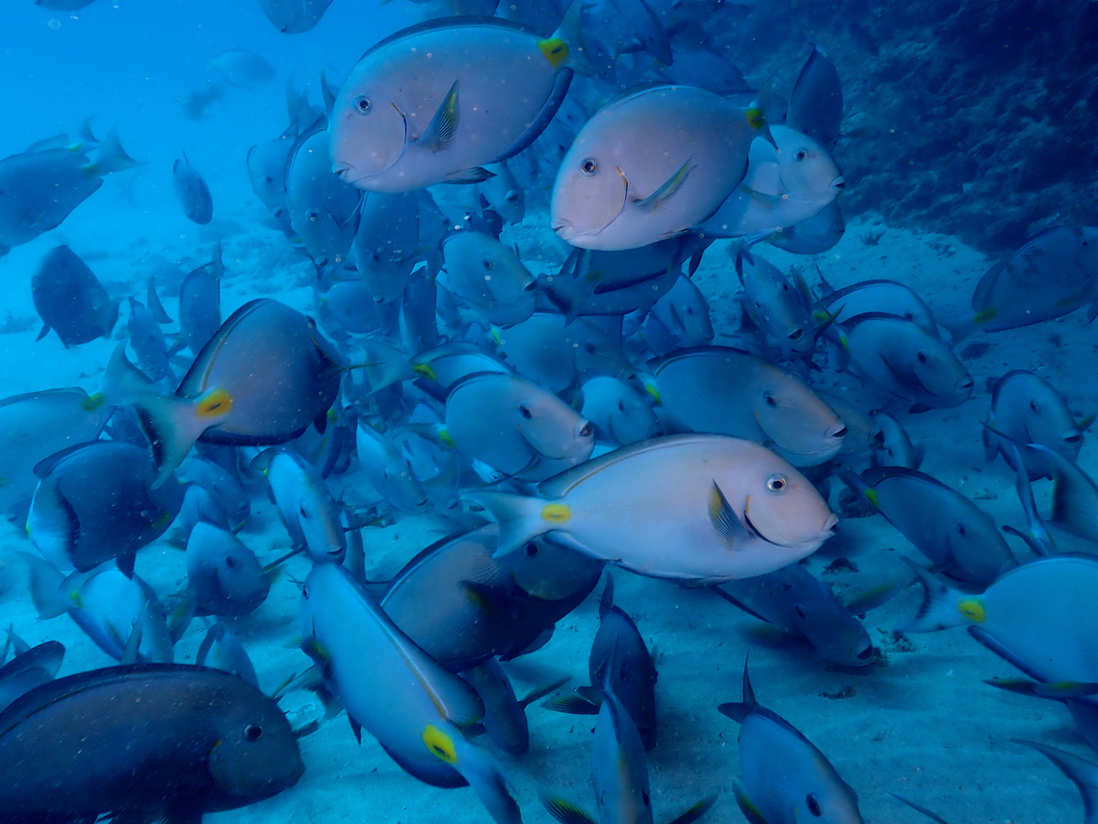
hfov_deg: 52.6
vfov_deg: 40.7
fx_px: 1110
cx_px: 549
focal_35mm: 35
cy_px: 412
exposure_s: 1/125
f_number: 3.5
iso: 100
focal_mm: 6.42
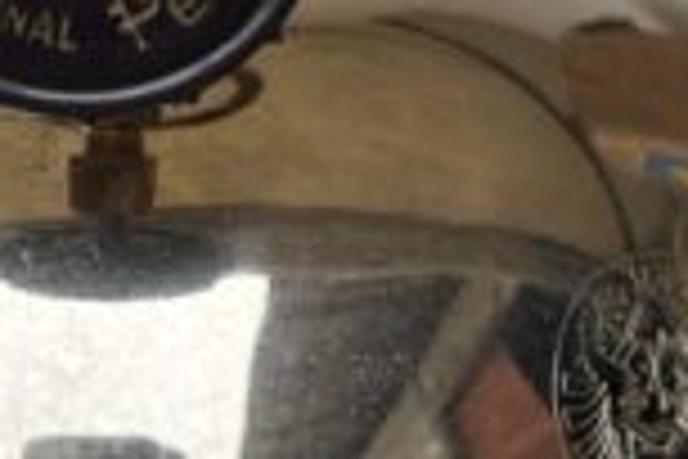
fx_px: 2694
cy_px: 99
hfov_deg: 14.4
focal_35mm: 141
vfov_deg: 9.7
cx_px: 81
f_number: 1.5
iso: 50
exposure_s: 1/1009
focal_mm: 5.7
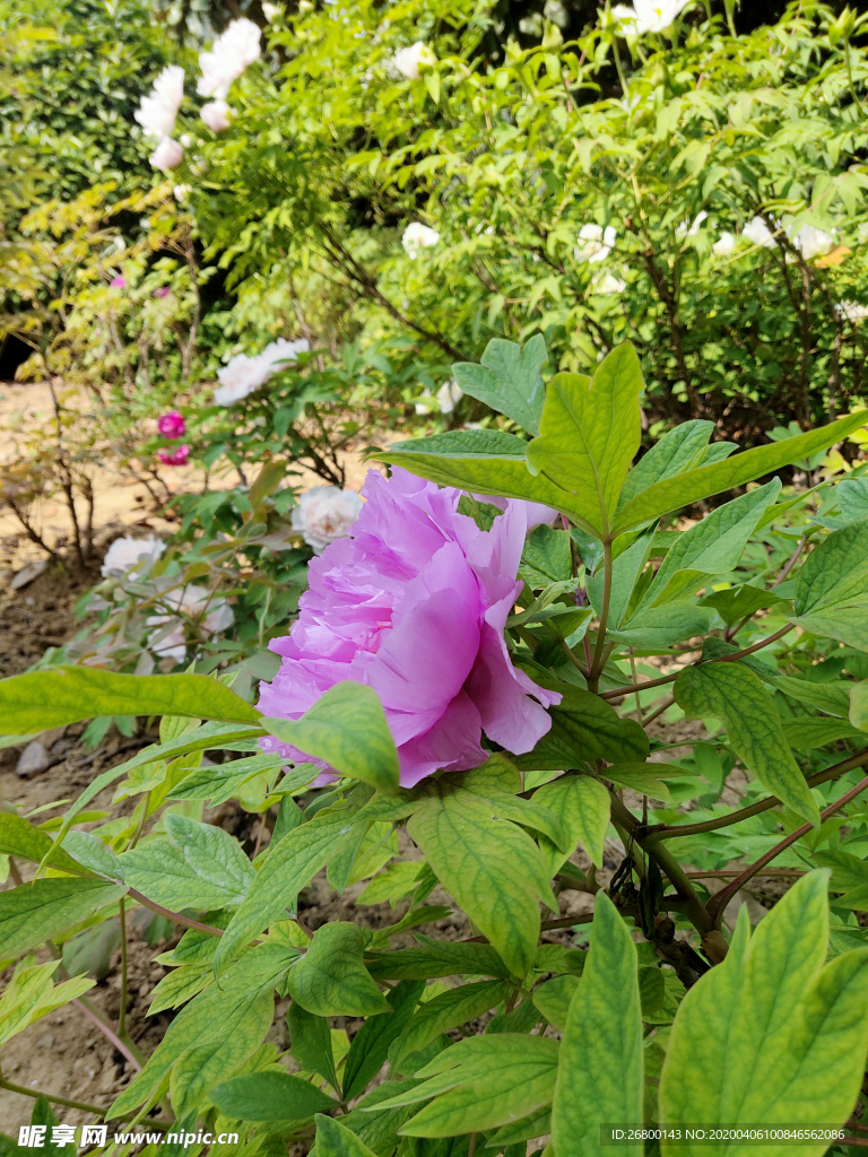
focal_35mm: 30
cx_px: 434
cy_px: 578
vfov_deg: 60.0
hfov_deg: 46.8
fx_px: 1003
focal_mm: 4.35
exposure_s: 1/1319
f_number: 1.8
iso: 50
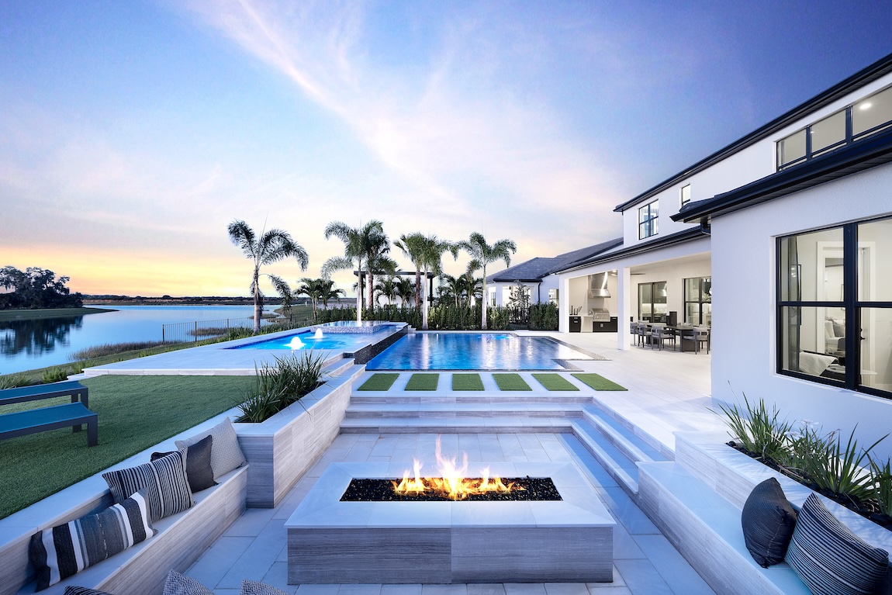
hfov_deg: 104.2
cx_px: 446
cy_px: 298
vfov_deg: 81.2
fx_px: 347
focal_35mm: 14
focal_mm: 14
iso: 160
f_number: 8
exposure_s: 1.6
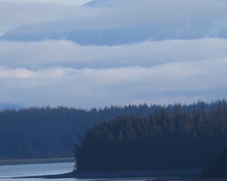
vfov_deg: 1.9
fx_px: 5431
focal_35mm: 809
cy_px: 53
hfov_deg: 2.4
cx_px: 200
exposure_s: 1/500
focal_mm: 62.5
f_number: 5
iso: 100
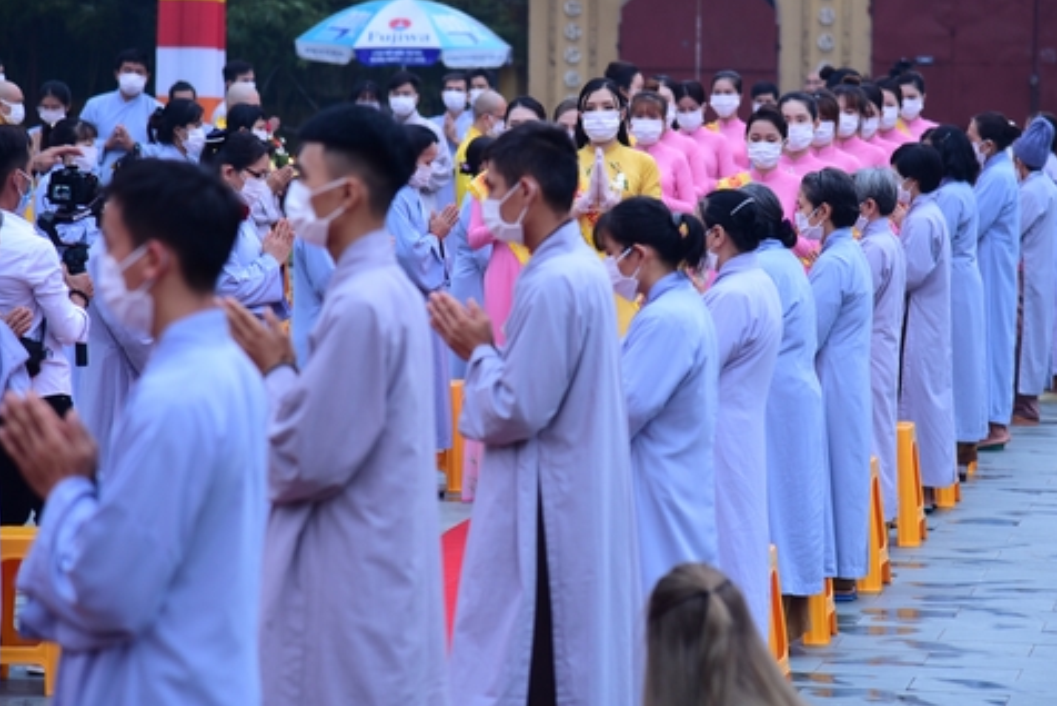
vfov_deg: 8.4
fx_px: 4818
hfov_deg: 12.5
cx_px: 615
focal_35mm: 164
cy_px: 255
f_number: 4
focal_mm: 120
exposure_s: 1/80
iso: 400
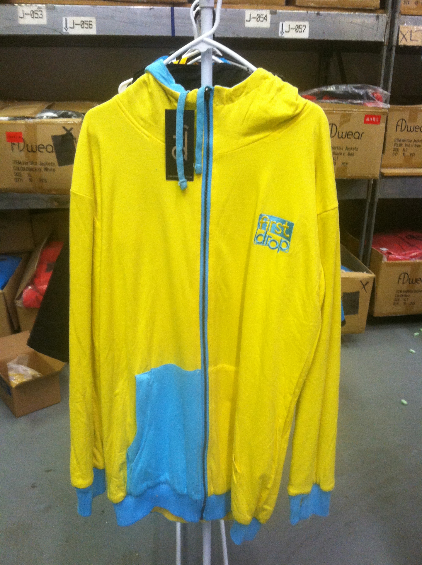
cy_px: 282
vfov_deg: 52.7
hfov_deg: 40.6
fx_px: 570
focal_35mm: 35
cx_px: 211
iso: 160
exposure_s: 1/15
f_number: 2.8
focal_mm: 3.85
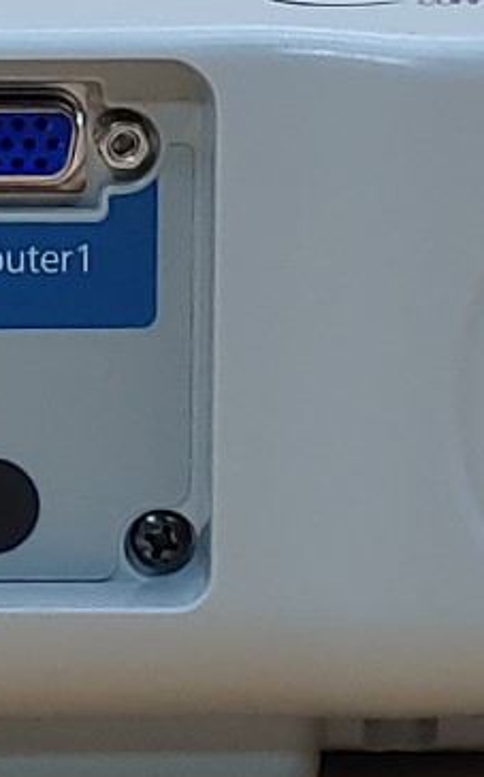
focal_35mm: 193
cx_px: -267
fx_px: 4080
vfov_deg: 10.9
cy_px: 228
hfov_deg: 6.7
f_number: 1.8
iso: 100
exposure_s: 1/120
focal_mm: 4.36
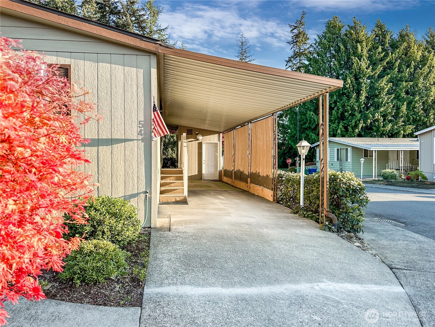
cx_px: 218
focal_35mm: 24
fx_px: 302
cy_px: 164
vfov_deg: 56.8
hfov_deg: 71.6
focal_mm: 6.86
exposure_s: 1/750
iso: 80
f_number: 1.8
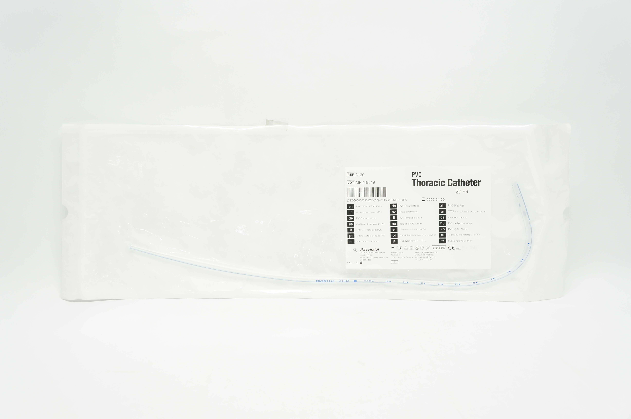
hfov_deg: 53.2
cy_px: 210
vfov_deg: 36.8
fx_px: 630
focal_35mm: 36
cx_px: 316
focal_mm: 24
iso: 400
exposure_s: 1/80
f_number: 5
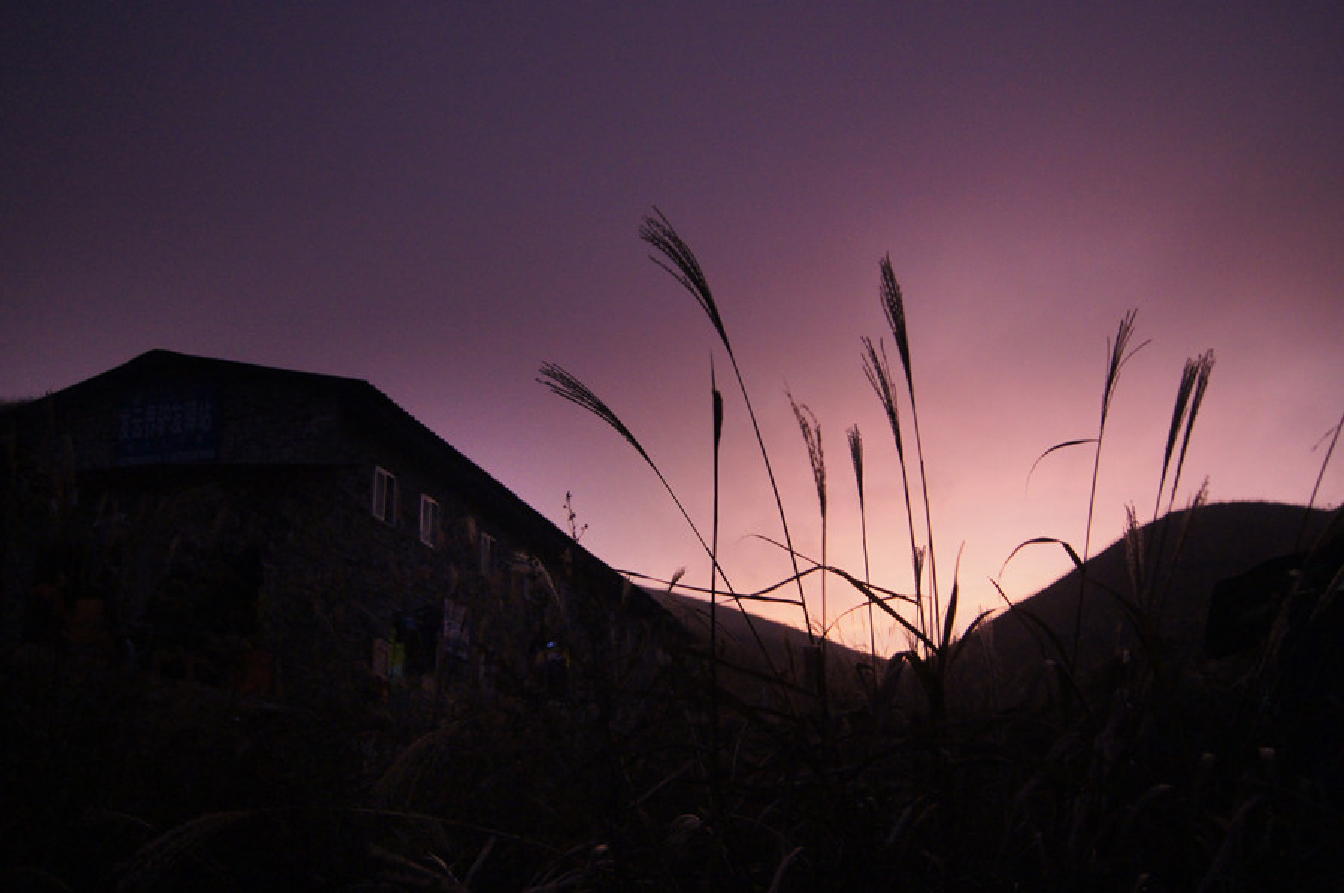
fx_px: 1231
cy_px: 446
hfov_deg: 57.3
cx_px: 672
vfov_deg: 39.9
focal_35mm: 33
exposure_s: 1/125
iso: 1600
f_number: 4
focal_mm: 22
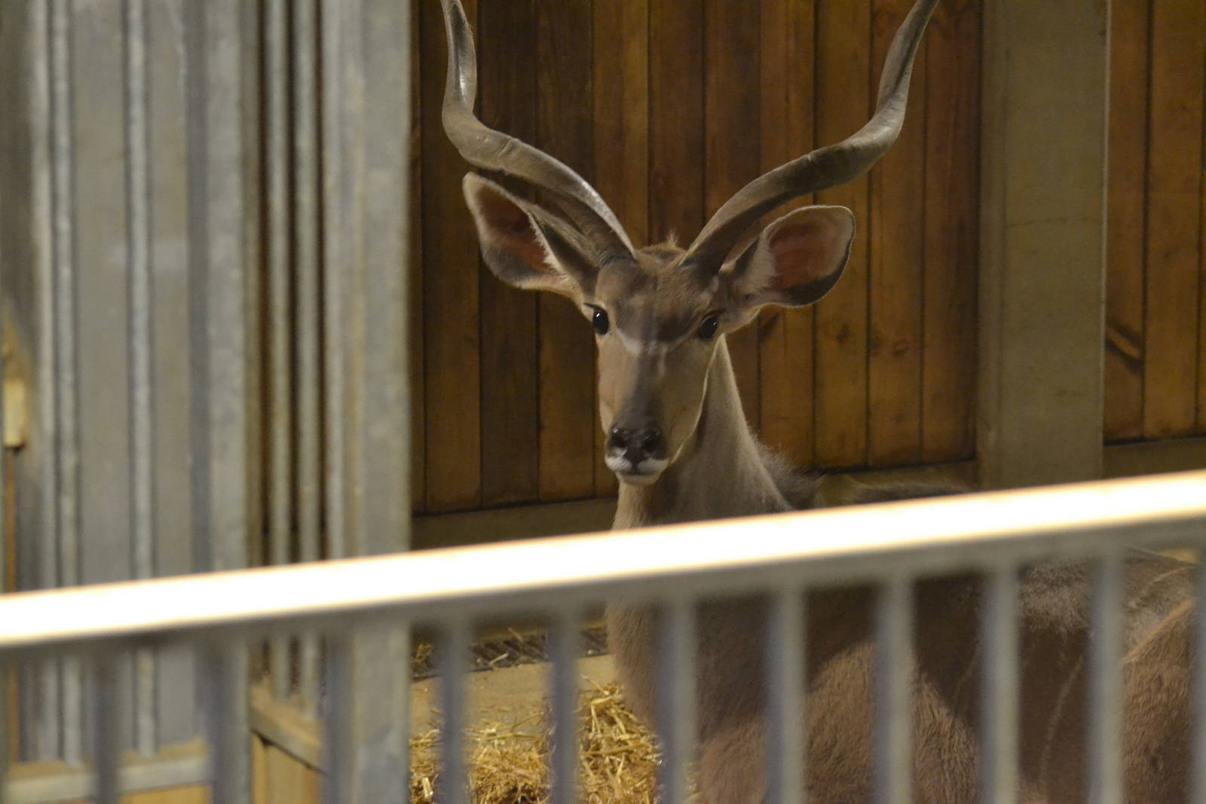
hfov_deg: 9.1
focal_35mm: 225
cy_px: 402
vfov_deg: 6.1
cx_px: 603
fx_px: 7538
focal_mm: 150
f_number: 5
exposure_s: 1/25
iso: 3200
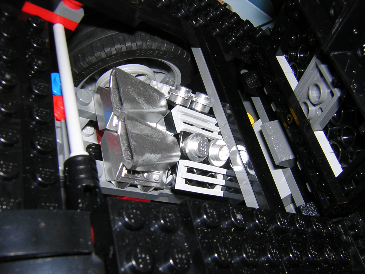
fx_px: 380
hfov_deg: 51.4
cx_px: 182
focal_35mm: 36
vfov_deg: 39.7
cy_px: 137
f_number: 5.2
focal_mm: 4.7
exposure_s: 1/60.1
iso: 100
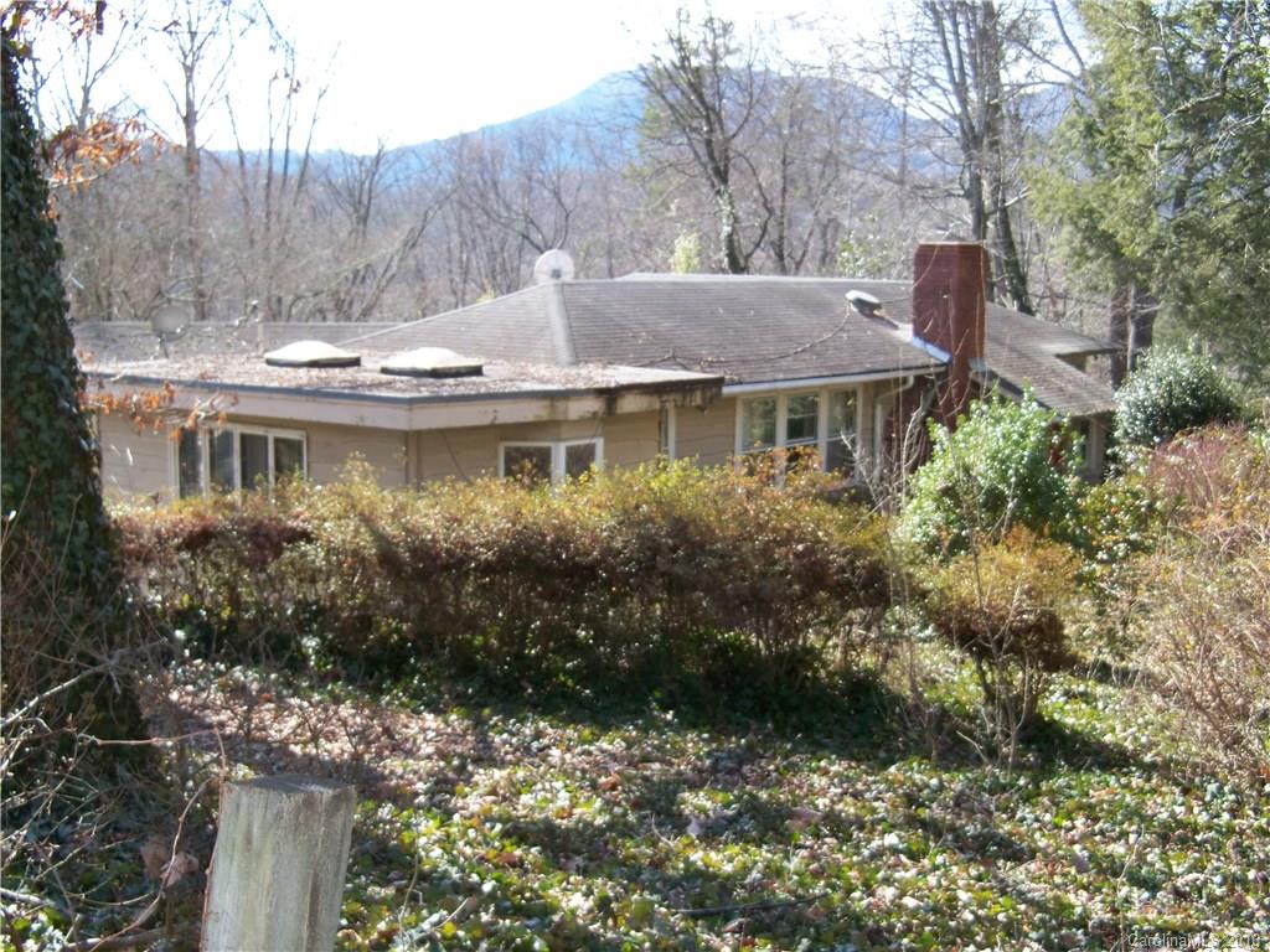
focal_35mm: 42
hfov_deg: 44.8
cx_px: 635
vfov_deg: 34.3
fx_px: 1541
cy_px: 476
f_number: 3.7
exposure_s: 1/125
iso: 64
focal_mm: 7.5
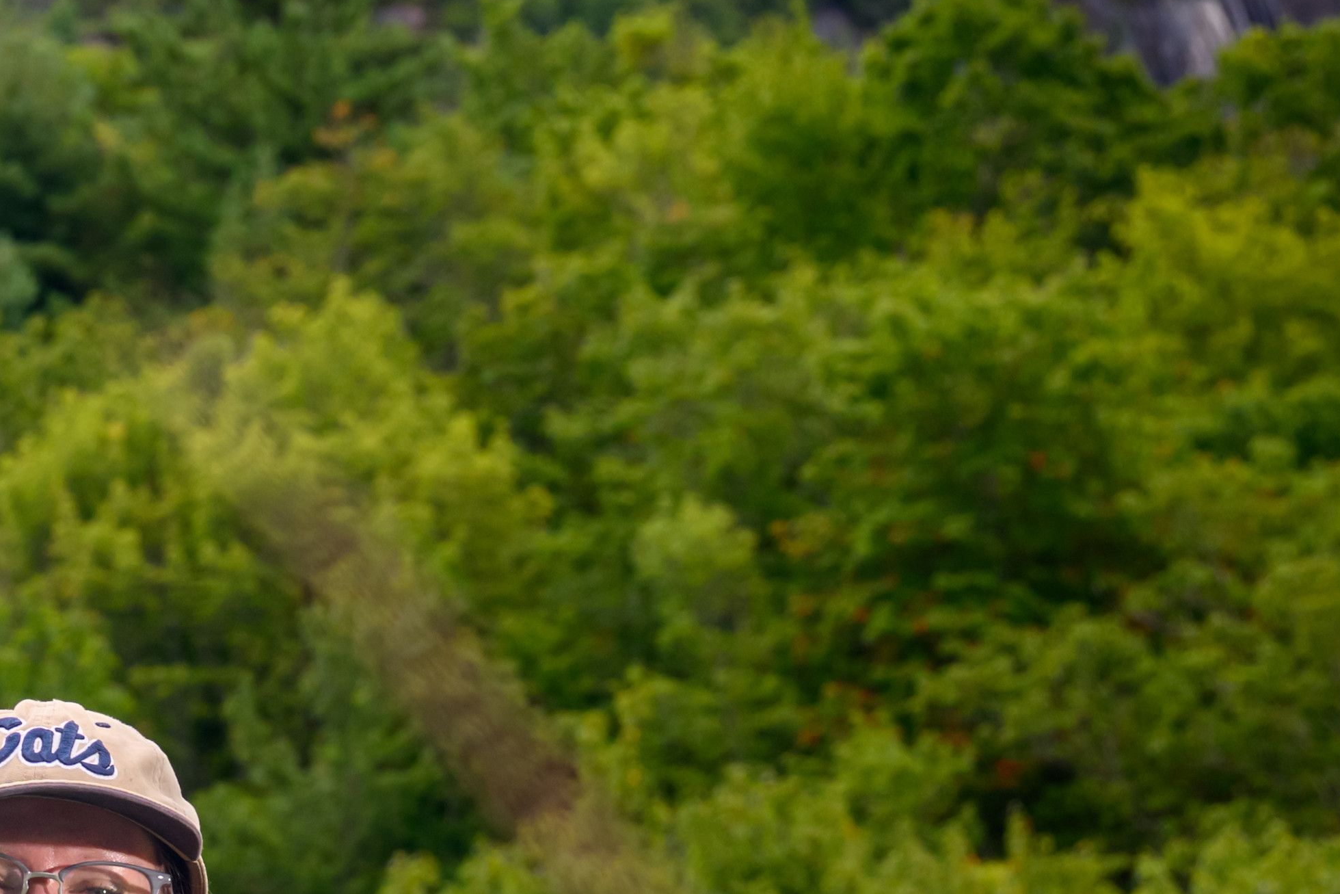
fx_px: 8152
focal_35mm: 219
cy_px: 1031
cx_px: -723
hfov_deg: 9.1
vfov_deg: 6.2
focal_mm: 52
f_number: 5.6
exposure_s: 1/200
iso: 100
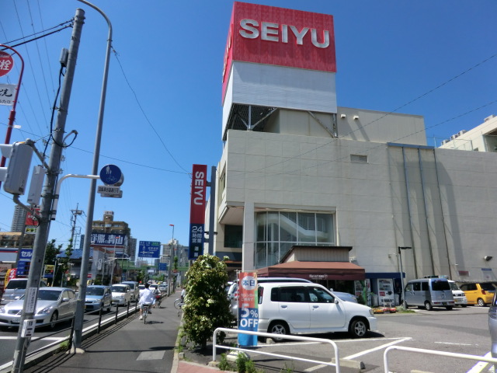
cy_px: 186
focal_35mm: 24
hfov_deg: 71.6
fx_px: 345
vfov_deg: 56.8
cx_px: 248
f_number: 7.5
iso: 80
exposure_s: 1/320
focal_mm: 4.3
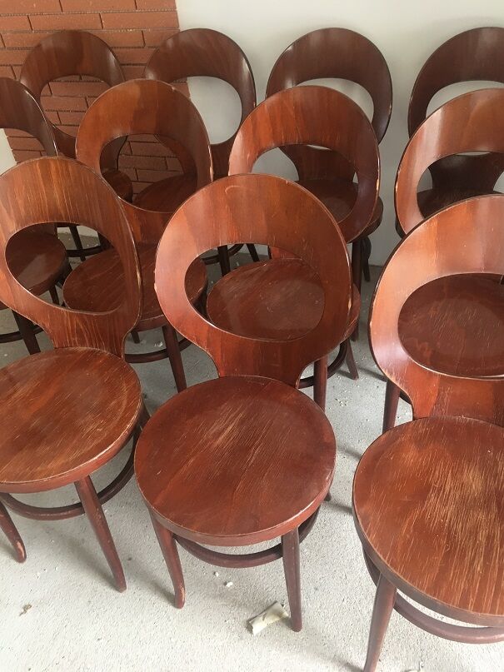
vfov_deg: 61.7
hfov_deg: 48.2
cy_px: 336
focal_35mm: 29
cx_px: 252
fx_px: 563
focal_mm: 4.15
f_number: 2.2
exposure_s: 1/33
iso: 125
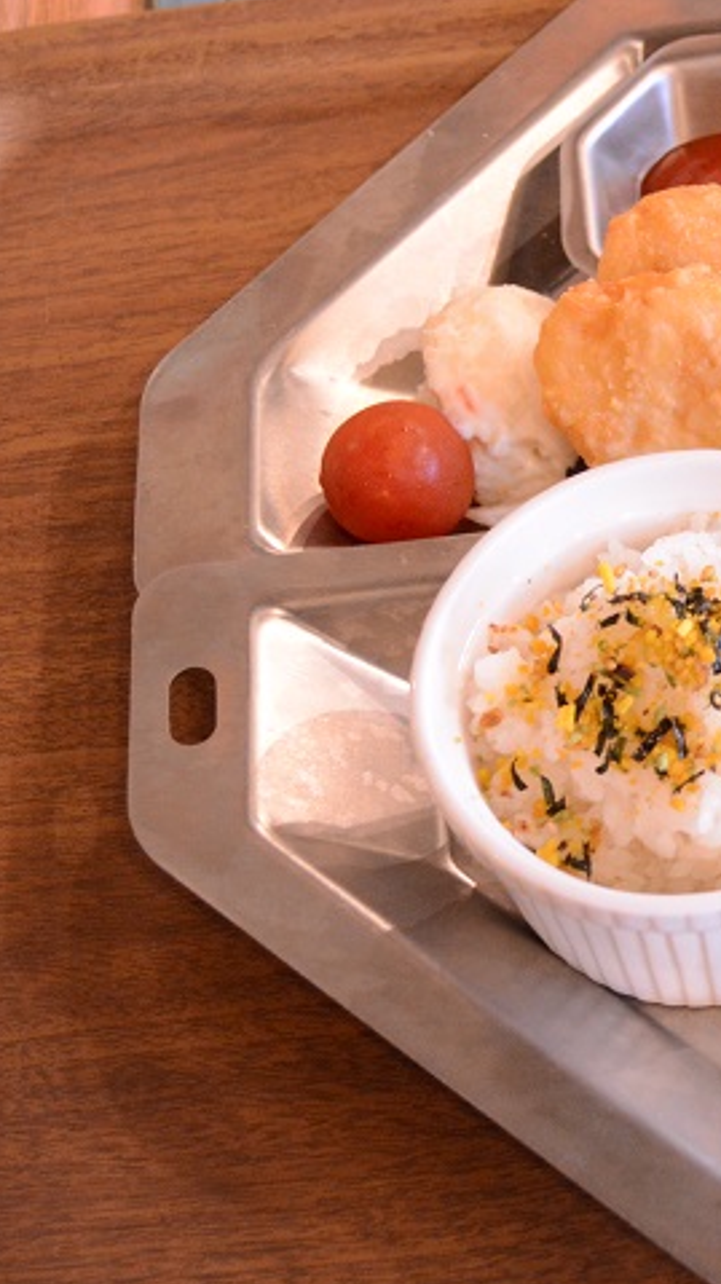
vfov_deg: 22.2
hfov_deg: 12.1
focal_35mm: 96
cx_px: 998
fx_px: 3267
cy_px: 555
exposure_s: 1/50
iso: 1600
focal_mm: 32
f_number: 4.8
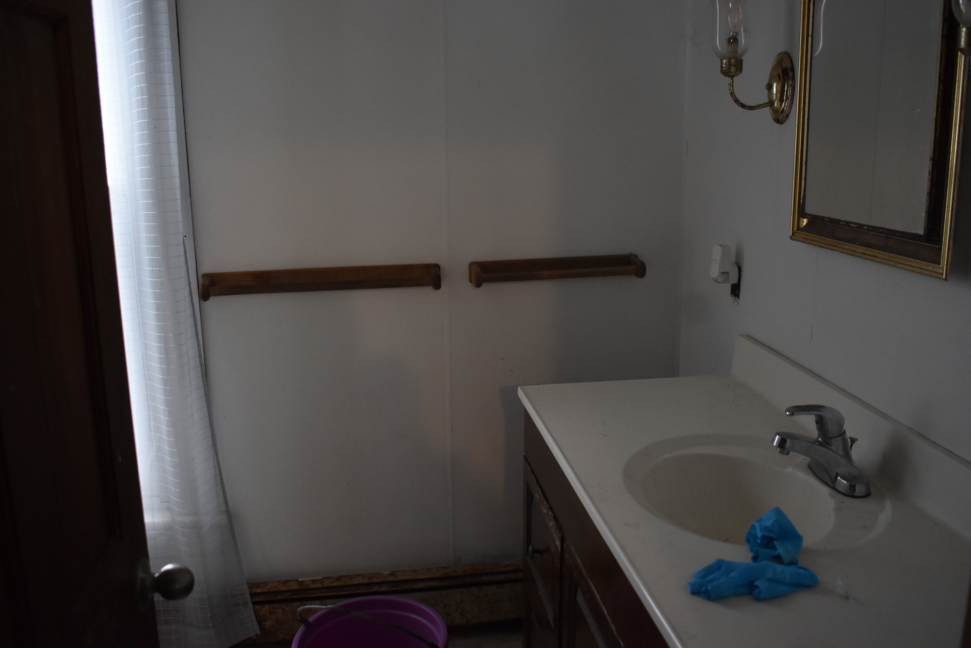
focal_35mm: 33
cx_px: 486
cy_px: 324
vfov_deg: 40.0
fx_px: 890
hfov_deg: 57.2
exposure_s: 1/60
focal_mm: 22
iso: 1600
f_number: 3.8
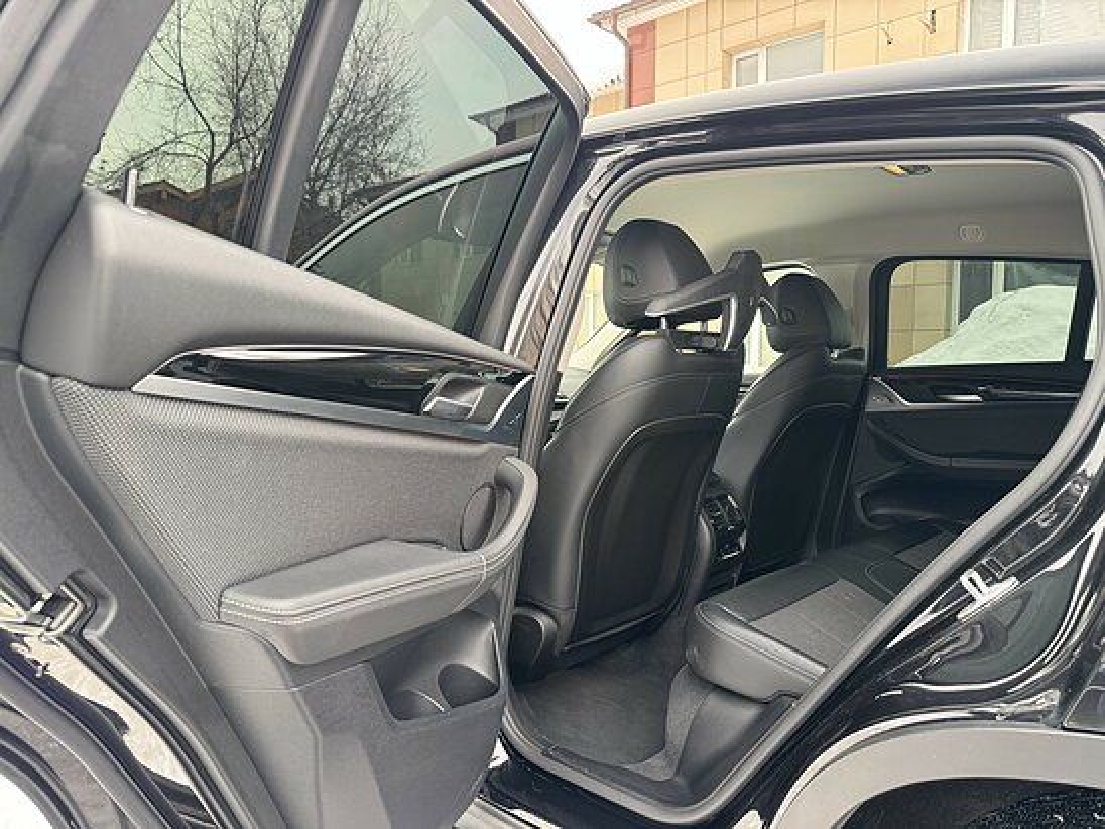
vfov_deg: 56.8
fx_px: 766
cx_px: 552
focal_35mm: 24
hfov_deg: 71.6
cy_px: 414
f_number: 1.78
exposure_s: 1/60
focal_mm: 6.76
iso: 250
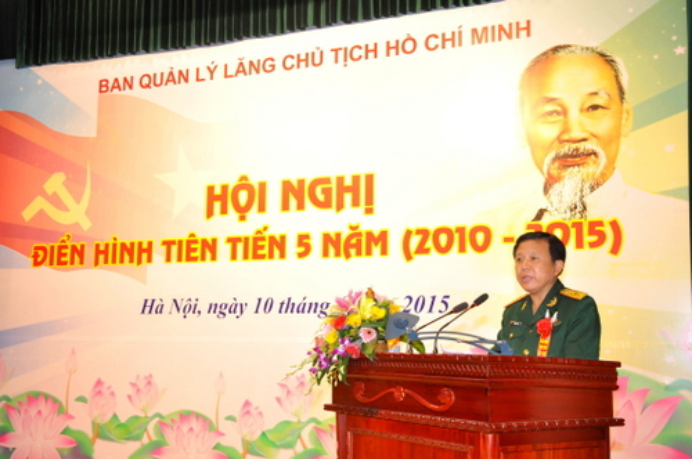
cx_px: 346
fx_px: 864
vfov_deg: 29.8
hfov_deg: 43.7
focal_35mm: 45
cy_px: 230
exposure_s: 1/60
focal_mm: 30
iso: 1000
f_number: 7.1
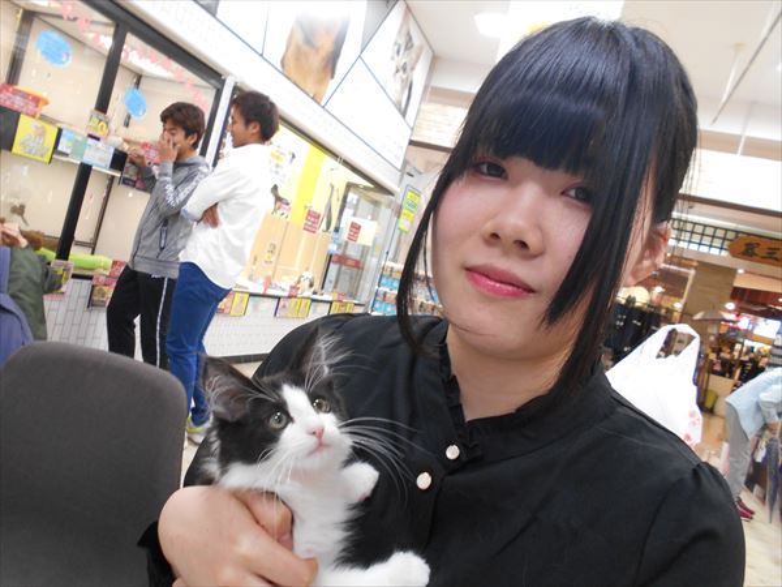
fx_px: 587
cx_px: 391
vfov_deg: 53.1
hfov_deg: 67.3
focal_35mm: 26
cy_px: 294
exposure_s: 1/30
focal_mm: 4.6
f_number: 3.2
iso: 250
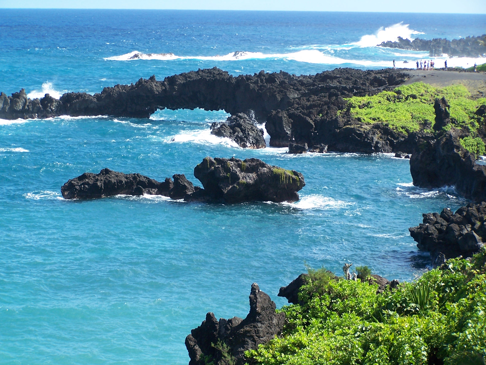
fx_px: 1797
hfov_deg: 15.4
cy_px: 182
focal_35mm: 128
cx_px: 243
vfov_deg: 11.6
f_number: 3.2
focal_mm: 21.2
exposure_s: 1/500
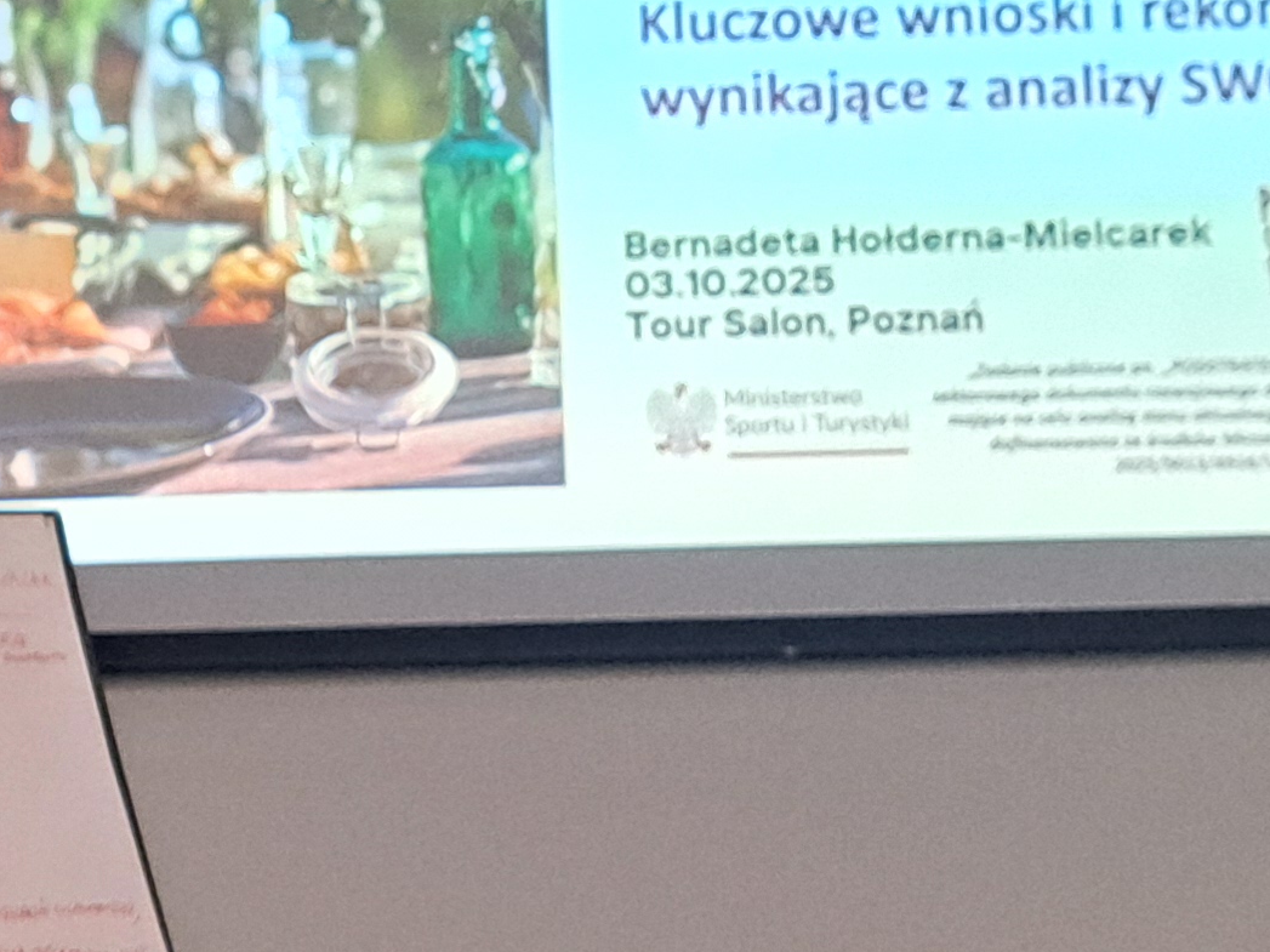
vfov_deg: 13.9
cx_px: -558
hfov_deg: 17.0
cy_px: 780
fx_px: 3889
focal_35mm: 106
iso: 500
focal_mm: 5.23
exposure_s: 1/60
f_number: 1.8
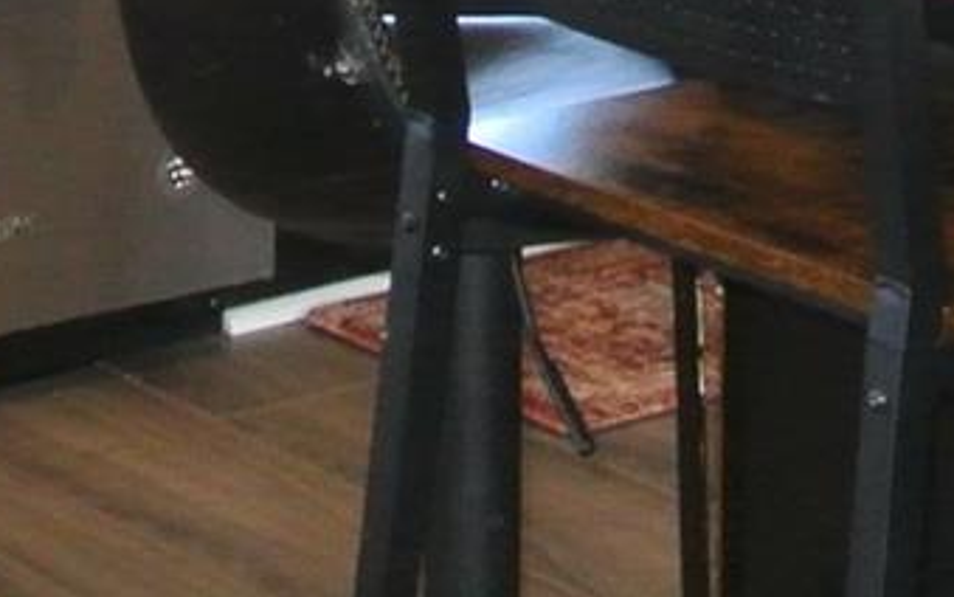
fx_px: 4655
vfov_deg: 6.8
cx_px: 819
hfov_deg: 11.6
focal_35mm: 179
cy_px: -986
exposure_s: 1/60
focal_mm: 11
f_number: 3.5
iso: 800
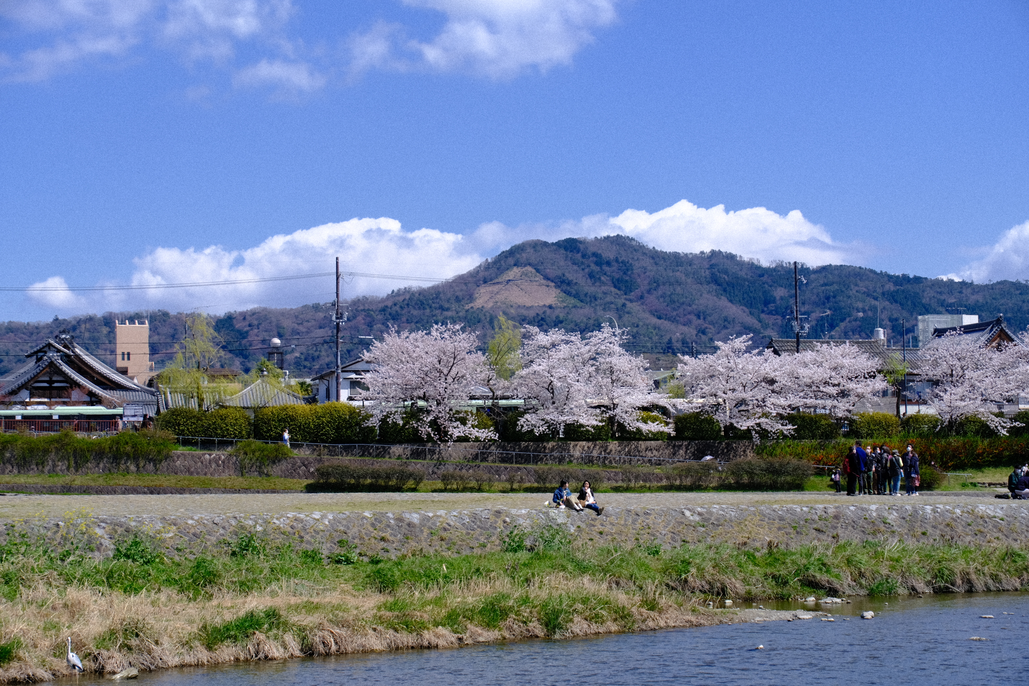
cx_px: 514
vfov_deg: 20.0
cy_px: 343
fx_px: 1944
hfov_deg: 29.7
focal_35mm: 68
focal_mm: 45.4
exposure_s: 1/320
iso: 160
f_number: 8
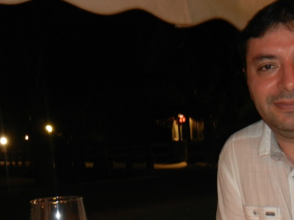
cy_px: 168
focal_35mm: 54
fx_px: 459
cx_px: 133
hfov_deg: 35.5
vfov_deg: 26.6
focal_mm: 5.4
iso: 400
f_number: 3.5
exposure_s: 1/2
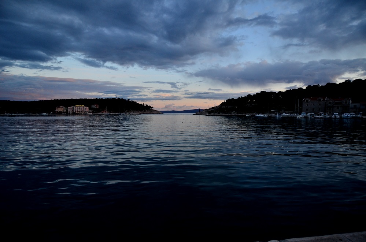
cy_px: 121
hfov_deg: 90.1
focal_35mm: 18
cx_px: 183
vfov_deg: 67.1
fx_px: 183
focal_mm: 12
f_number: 4
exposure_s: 1/320
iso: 500
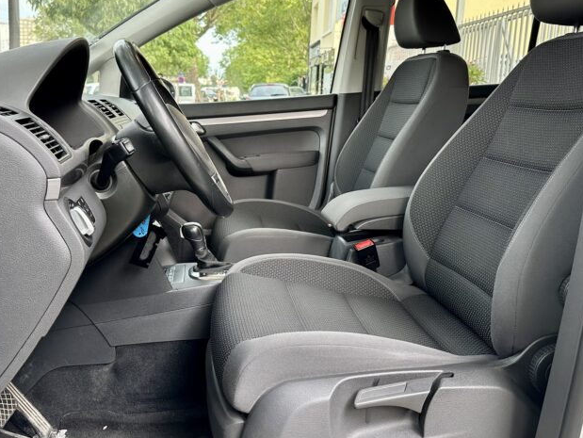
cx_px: 261
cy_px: 187
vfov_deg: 45.4
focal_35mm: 31
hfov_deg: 58.2
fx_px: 522
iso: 125
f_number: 1.78
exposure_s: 1/128
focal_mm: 6.86
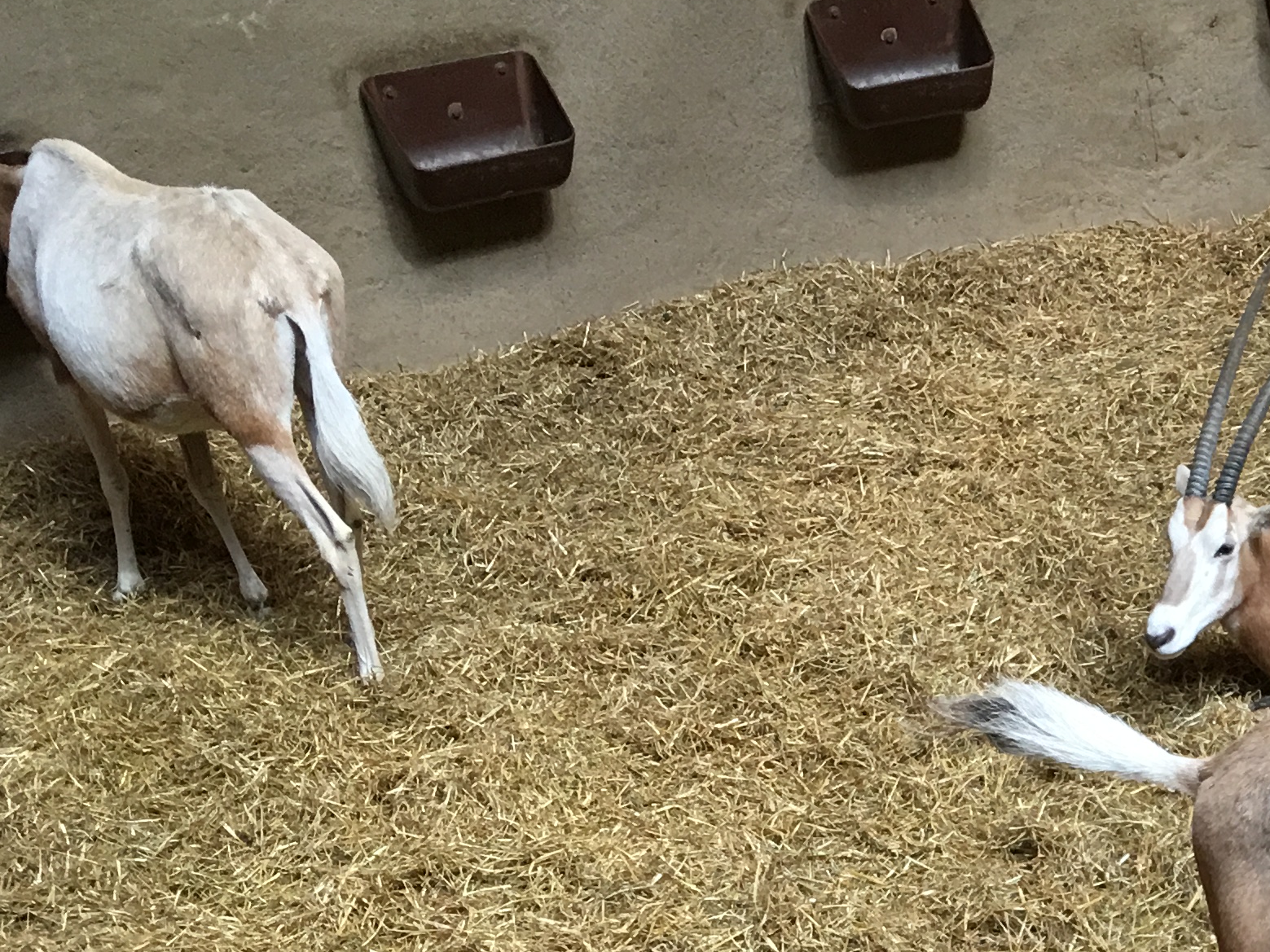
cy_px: 998
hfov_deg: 23.6
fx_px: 2751
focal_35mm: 75
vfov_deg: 19.0
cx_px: 1551
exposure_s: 1/33
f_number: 2.2
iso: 50
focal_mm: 4.15
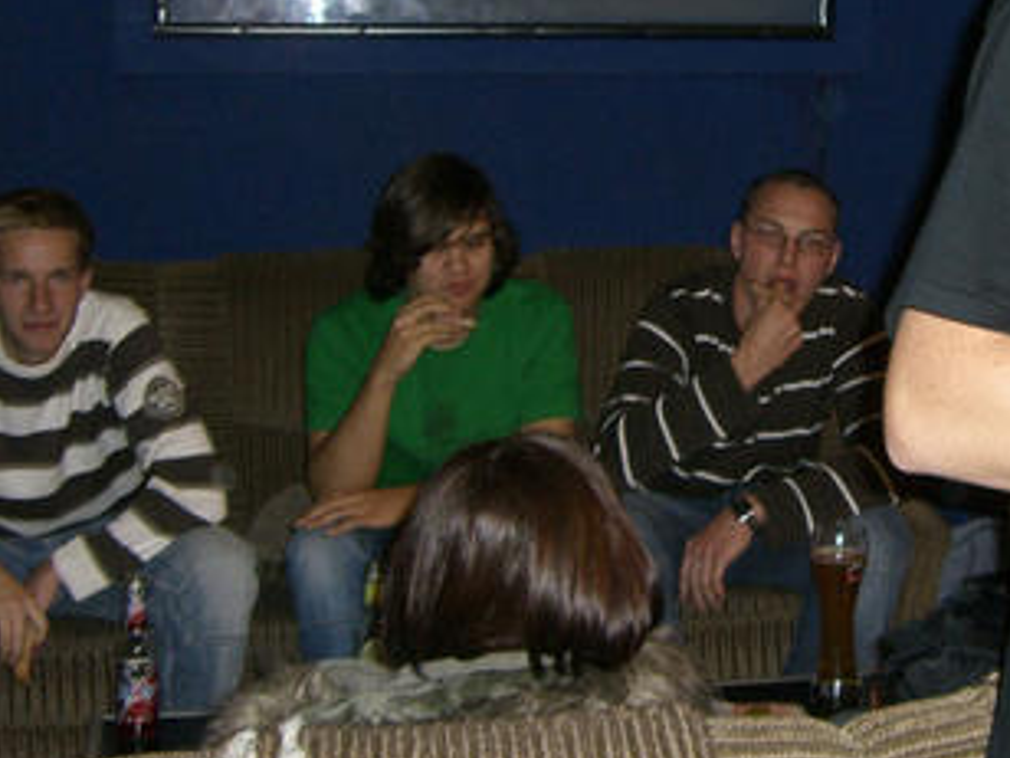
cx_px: 862
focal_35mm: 79
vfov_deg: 18.5
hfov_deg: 24.2
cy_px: 148
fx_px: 2305
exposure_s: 1/60
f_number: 2.7
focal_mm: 6.2
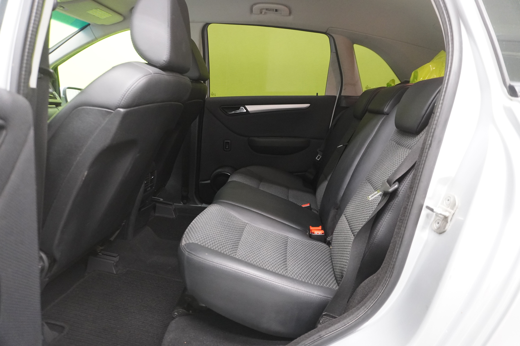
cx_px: 260
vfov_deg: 53.1
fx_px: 347
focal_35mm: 24
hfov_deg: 73.7
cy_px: 173
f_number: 3.5
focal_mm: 16
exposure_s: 1/30
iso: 2500
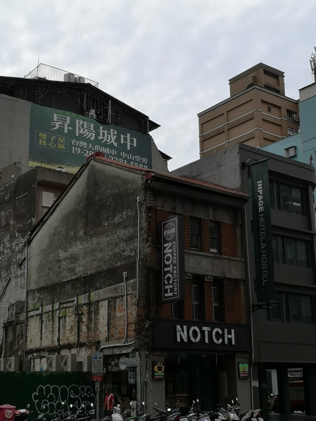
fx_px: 609
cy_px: 210
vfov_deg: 38.2
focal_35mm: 50
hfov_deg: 29.1
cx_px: 158
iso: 50
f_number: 1.8
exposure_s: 1/3344
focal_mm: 3.95
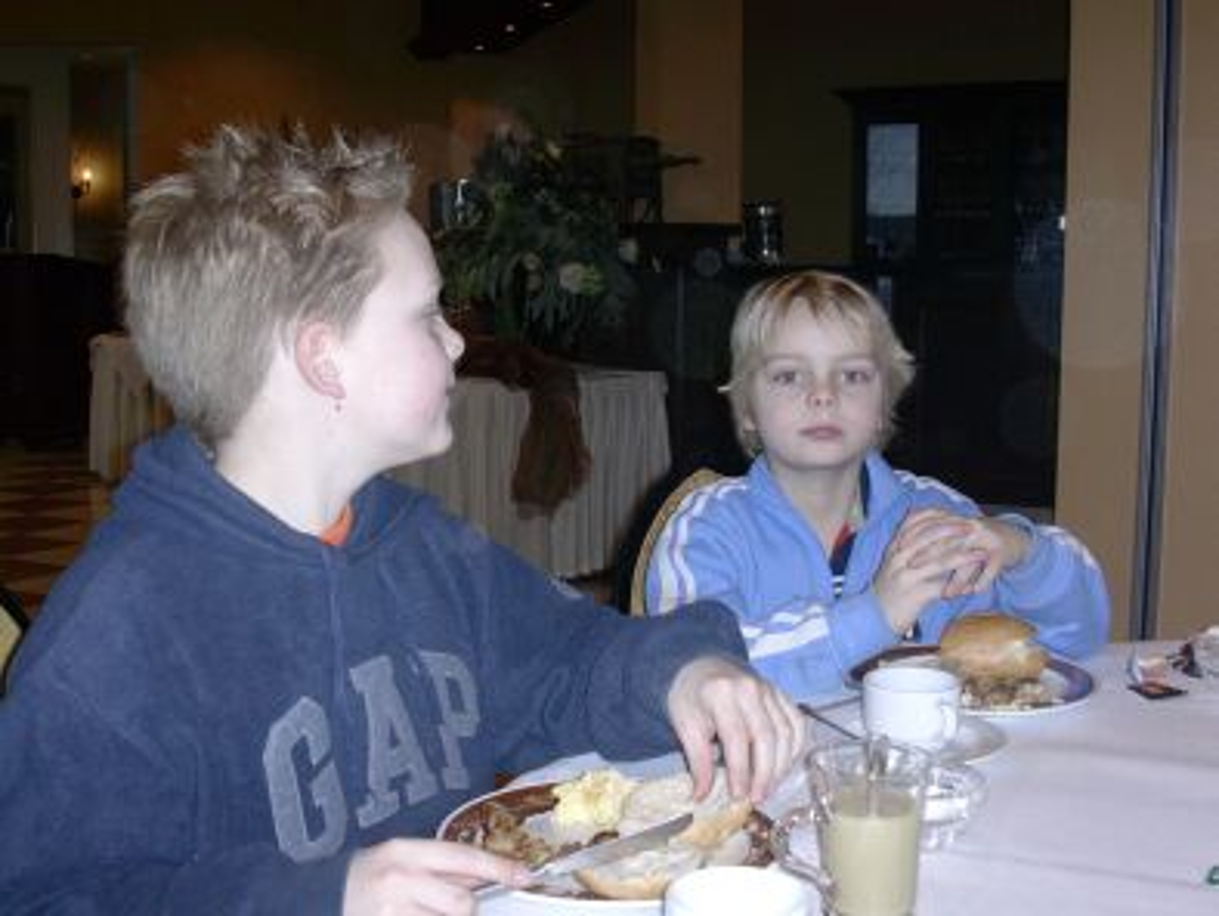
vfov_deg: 32.2
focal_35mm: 45
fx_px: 1586
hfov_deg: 42.1
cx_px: 610
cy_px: 458
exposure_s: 1/64
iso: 70
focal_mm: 6.7
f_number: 2.9
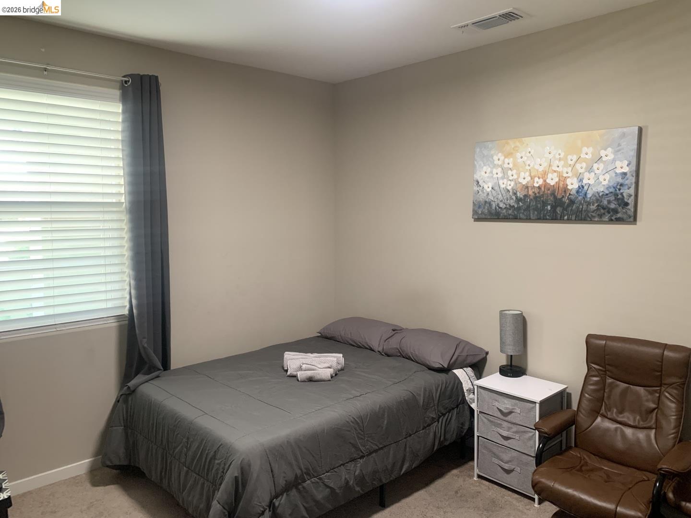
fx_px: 519
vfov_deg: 53.1
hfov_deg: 67.3
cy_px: 259
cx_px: 346
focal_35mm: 26
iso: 250
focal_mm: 4.25
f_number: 1.8
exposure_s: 1/60
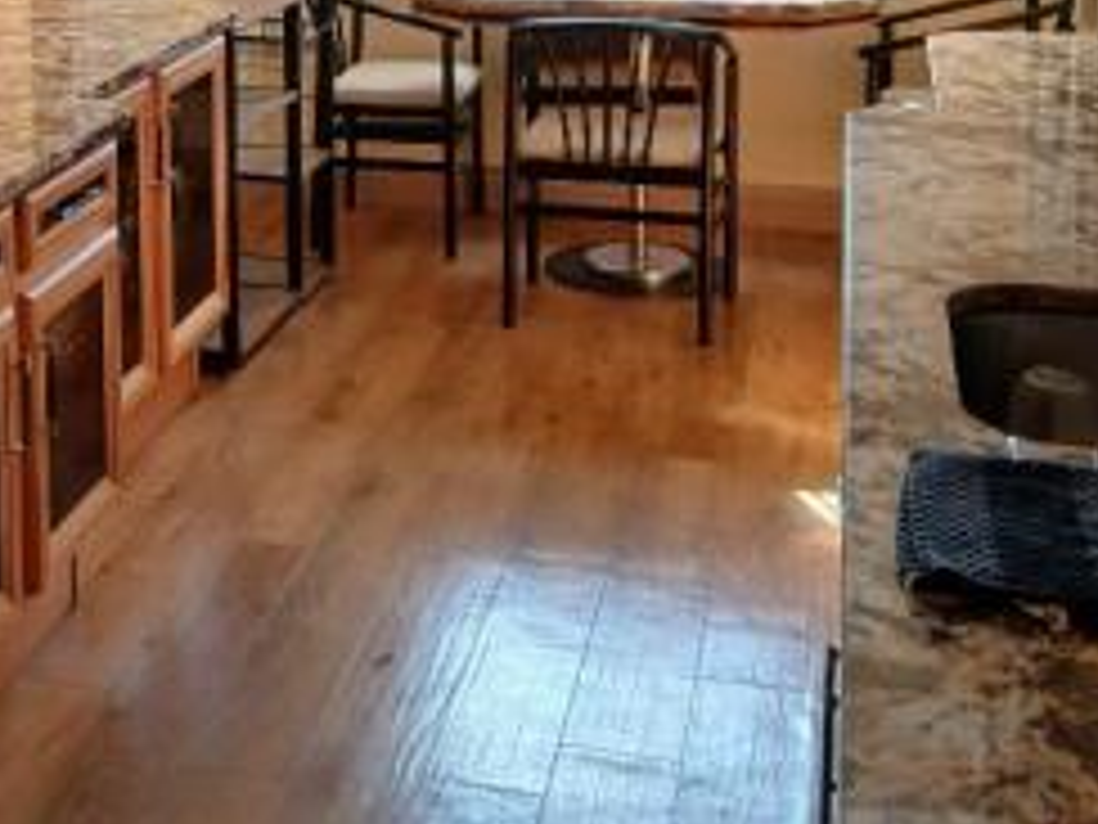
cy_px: 16
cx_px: 119
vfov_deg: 22.8
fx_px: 1967
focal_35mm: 62
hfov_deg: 29.9
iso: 32
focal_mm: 3.98
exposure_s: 1/50
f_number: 1.8
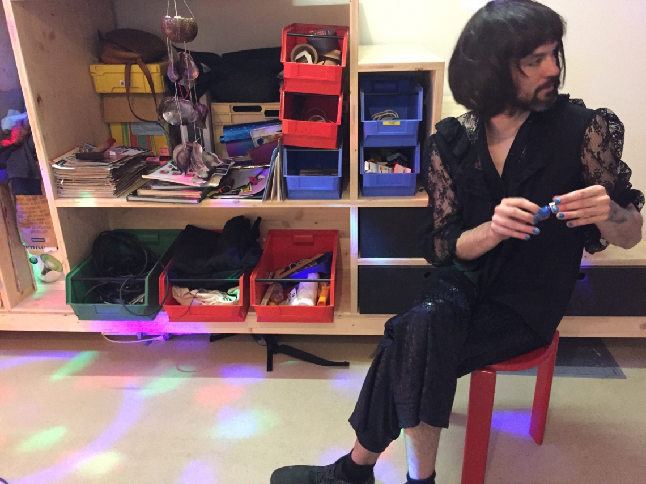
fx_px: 541
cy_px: 242
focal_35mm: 29
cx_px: 323
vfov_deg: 48.2
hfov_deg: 61.7
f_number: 2.2
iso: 500
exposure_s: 1/17
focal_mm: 4.15
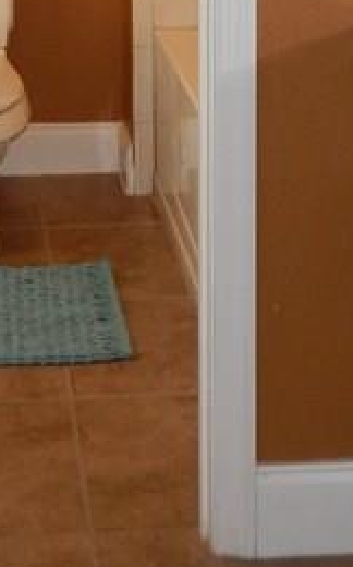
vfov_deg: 20.3
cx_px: 59
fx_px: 1419
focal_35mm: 92
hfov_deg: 14.1
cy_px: -205
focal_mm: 4
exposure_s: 1/30
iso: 200
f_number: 3
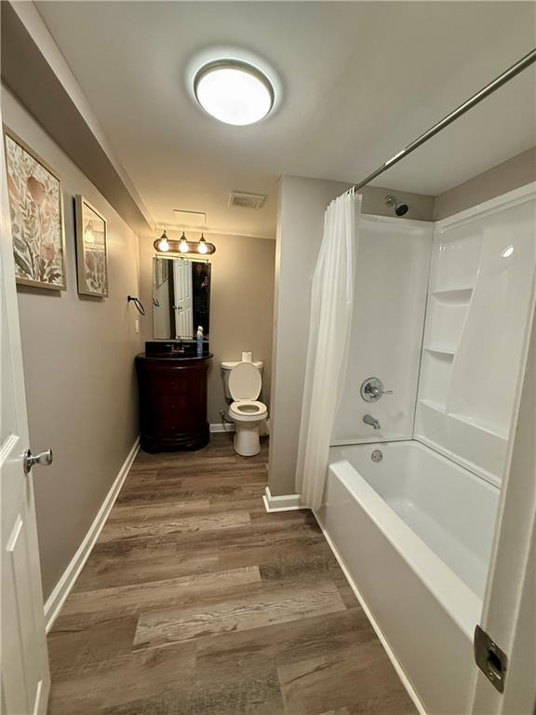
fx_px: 289
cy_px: 358
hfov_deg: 85.7
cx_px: 268
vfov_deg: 102.1
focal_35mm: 14
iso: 320
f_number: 2.2
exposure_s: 1/120
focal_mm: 2.22
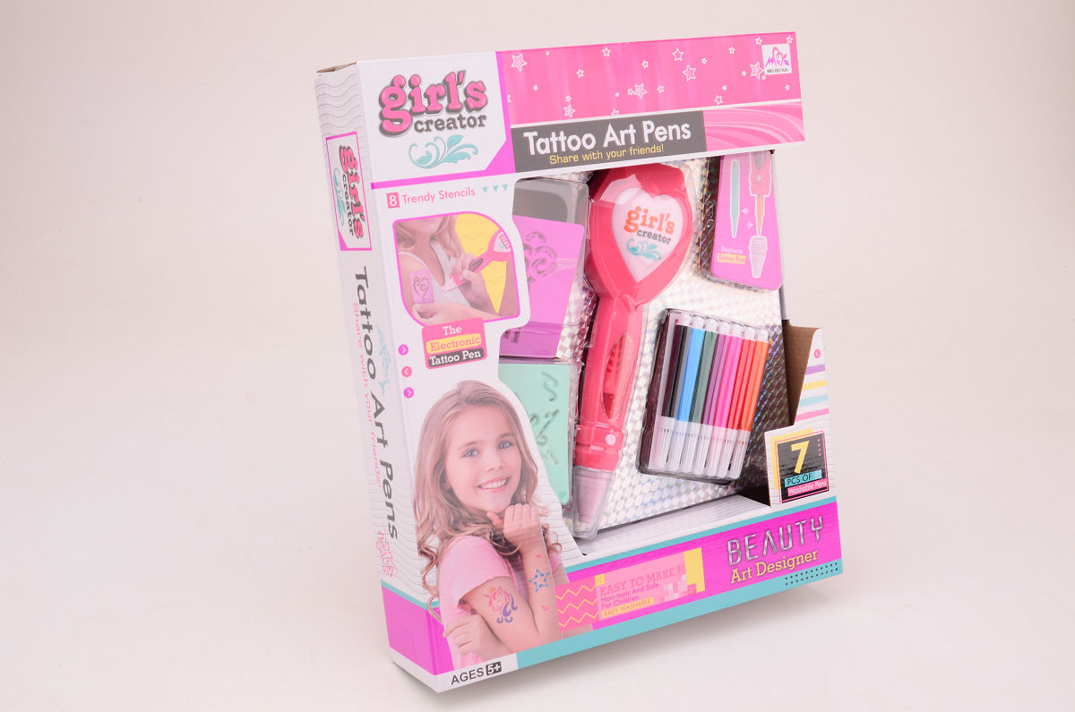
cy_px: 356
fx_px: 1341
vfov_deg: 29.7
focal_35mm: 45
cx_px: 538
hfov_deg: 43.7
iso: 100
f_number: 13
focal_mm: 30
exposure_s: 1/15
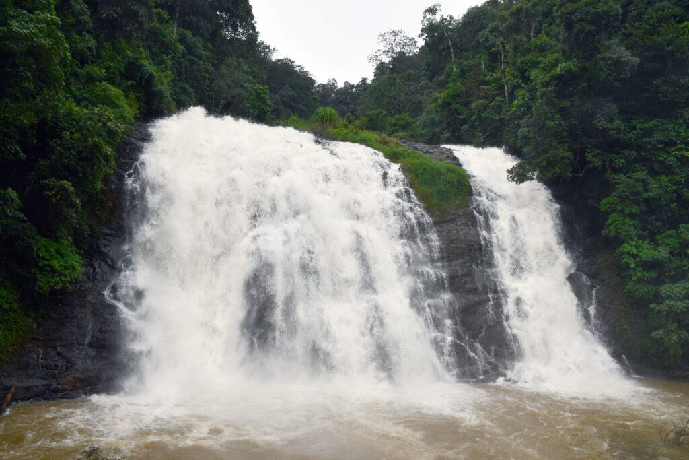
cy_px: 230
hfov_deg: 67.4
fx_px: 517
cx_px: 344
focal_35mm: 27
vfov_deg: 47.9
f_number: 8
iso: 100
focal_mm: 18
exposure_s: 1/250
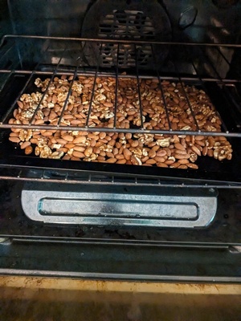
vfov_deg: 65.3
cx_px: 120
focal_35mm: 27
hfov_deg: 51.4
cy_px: 160
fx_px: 251
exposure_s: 1/60
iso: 2859
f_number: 1.73
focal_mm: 4.38
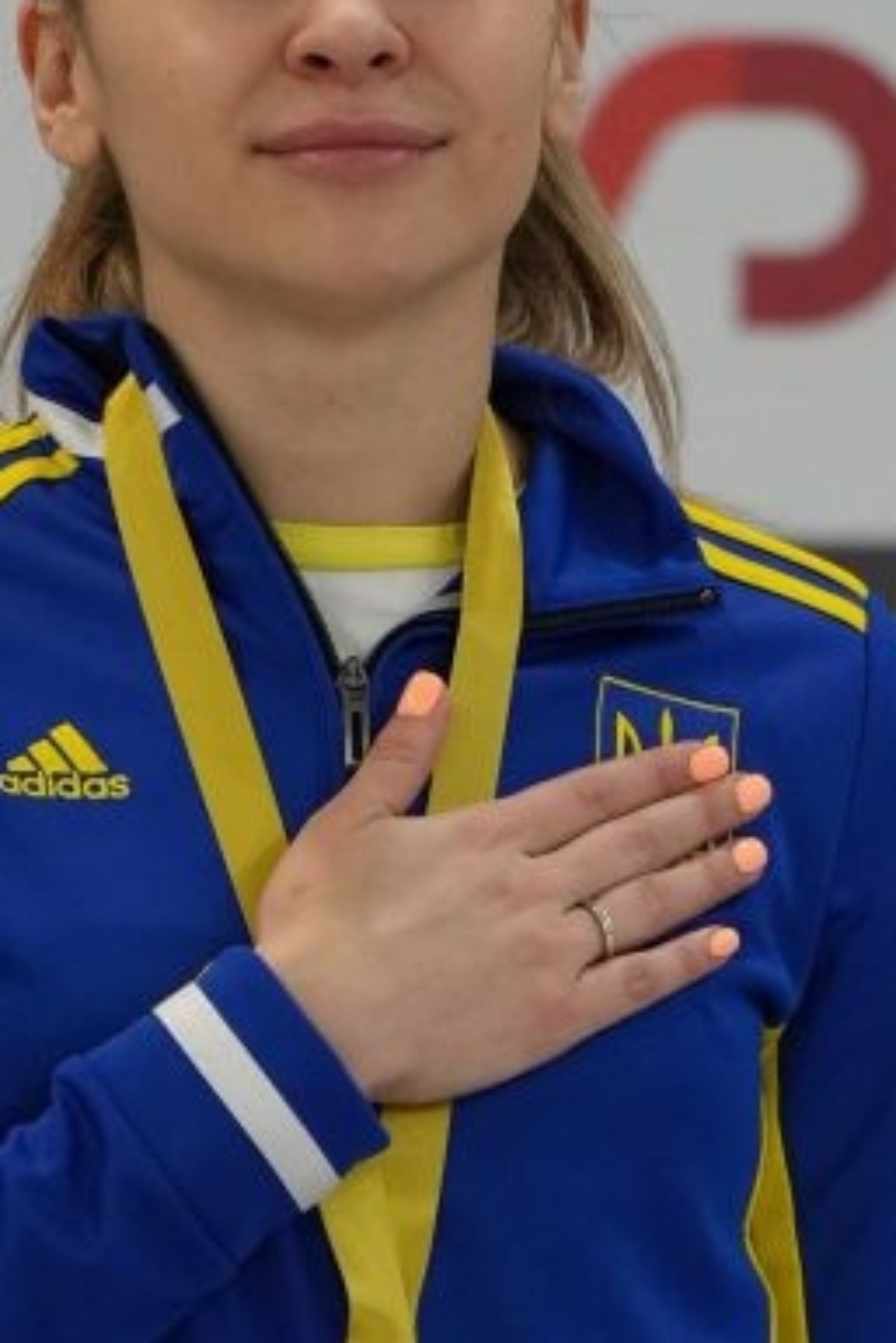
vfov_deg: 2.2
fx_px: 34835
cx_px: 390
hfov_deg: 1.5
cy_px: 907
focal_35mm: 934
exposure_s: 1/500
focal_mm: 200
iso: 1600
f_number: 2.8
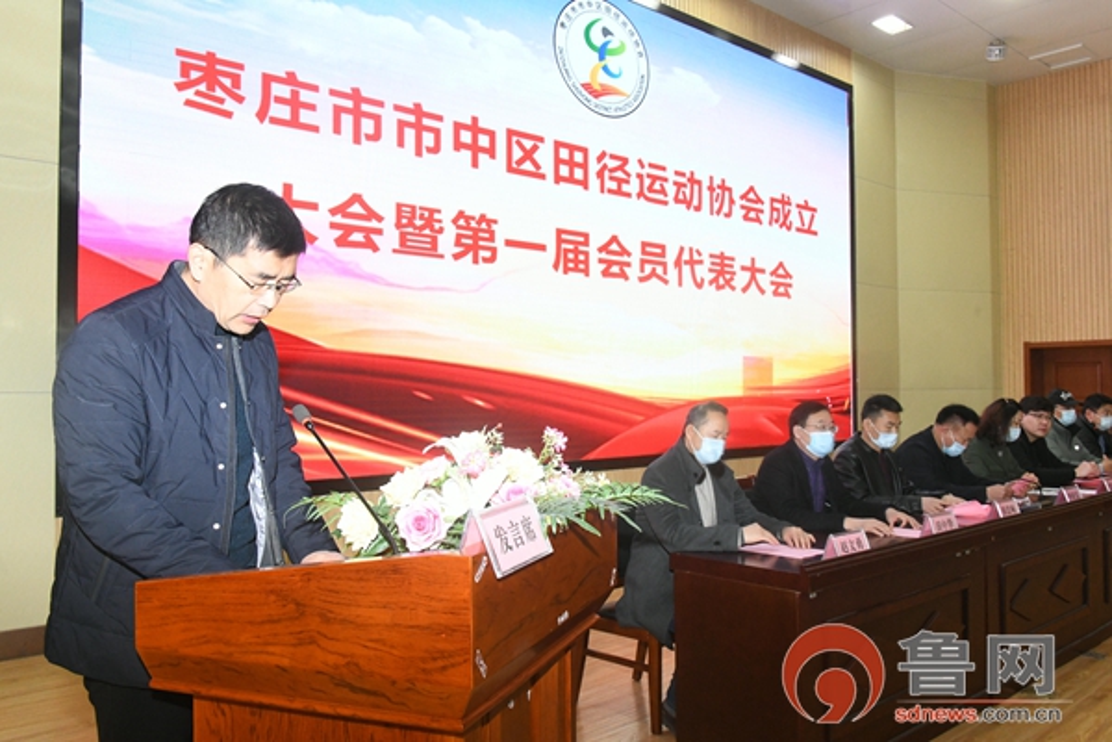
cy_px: 371
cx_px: 556
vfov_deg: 45.0
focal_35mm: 29
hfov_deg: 63.7
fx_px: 896
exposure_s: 1/200
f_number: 8
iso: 6400
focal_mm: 29
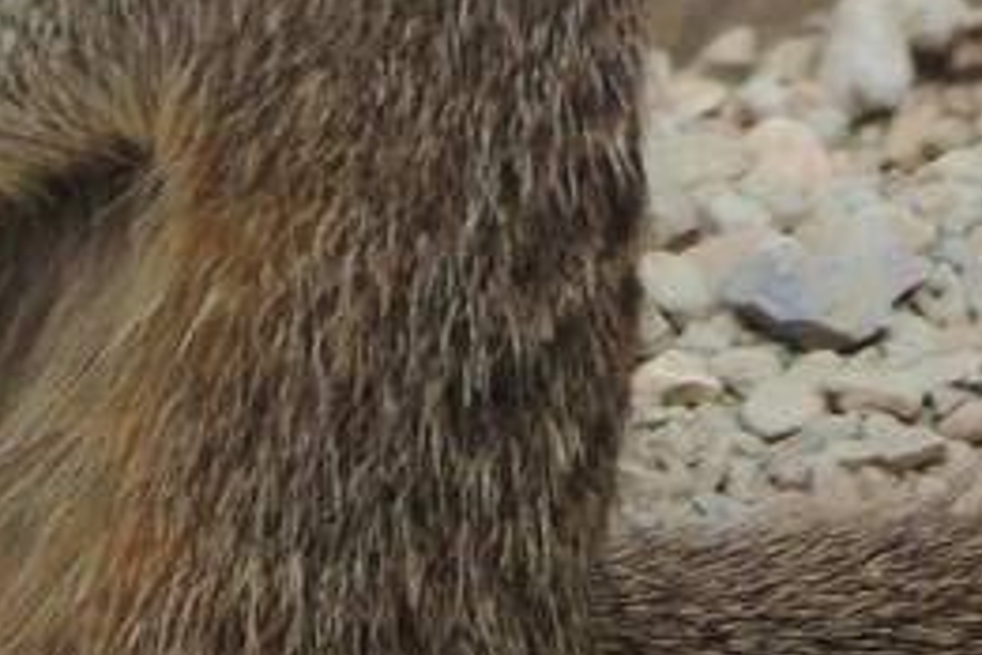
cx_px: 461
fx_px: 12874
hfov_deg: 4.4
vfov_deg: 2.8
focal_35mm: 472
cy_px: -1792
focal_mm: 50
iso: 200
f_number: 5.6
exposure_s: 1/50
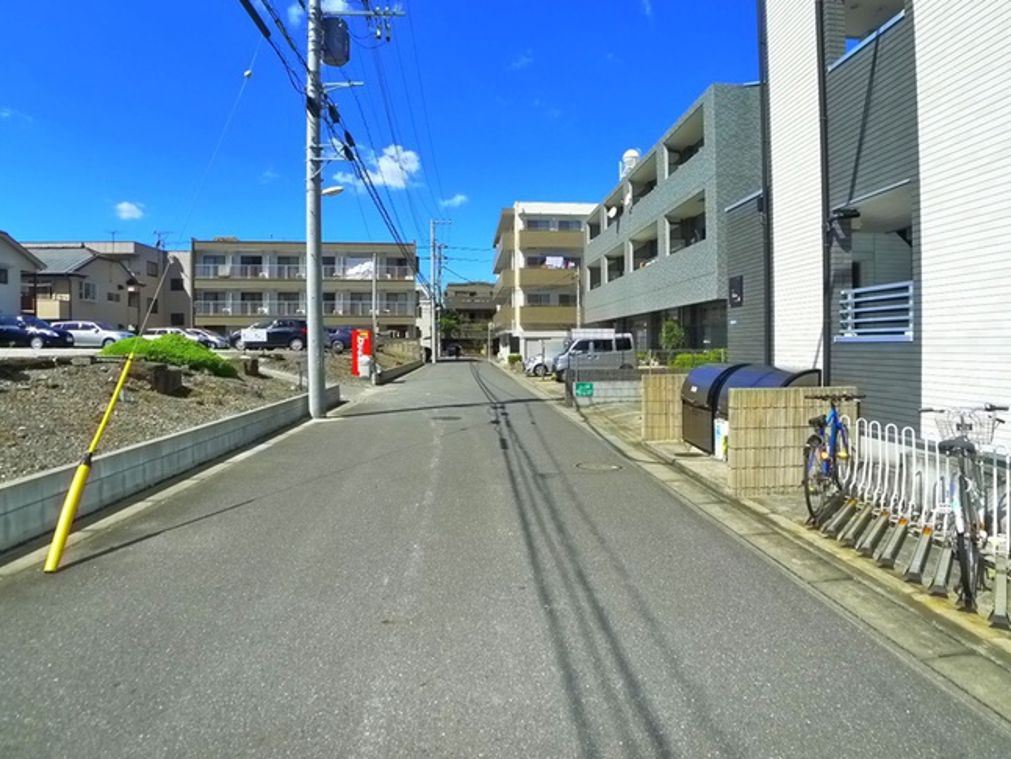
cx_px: 531
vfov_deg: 53.1
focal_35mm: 26
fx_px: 760
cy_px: 364
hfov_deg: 67.2
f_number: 4
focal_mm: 5.1
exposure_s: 1/800
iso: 400
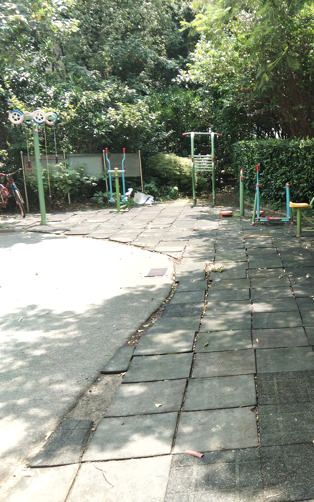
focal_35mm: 44
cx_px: 310
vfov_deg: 45.3
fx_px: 602
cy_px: 251
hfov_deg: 27.6
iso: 50
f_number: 2.2
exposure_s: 1/140
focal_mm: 3.69
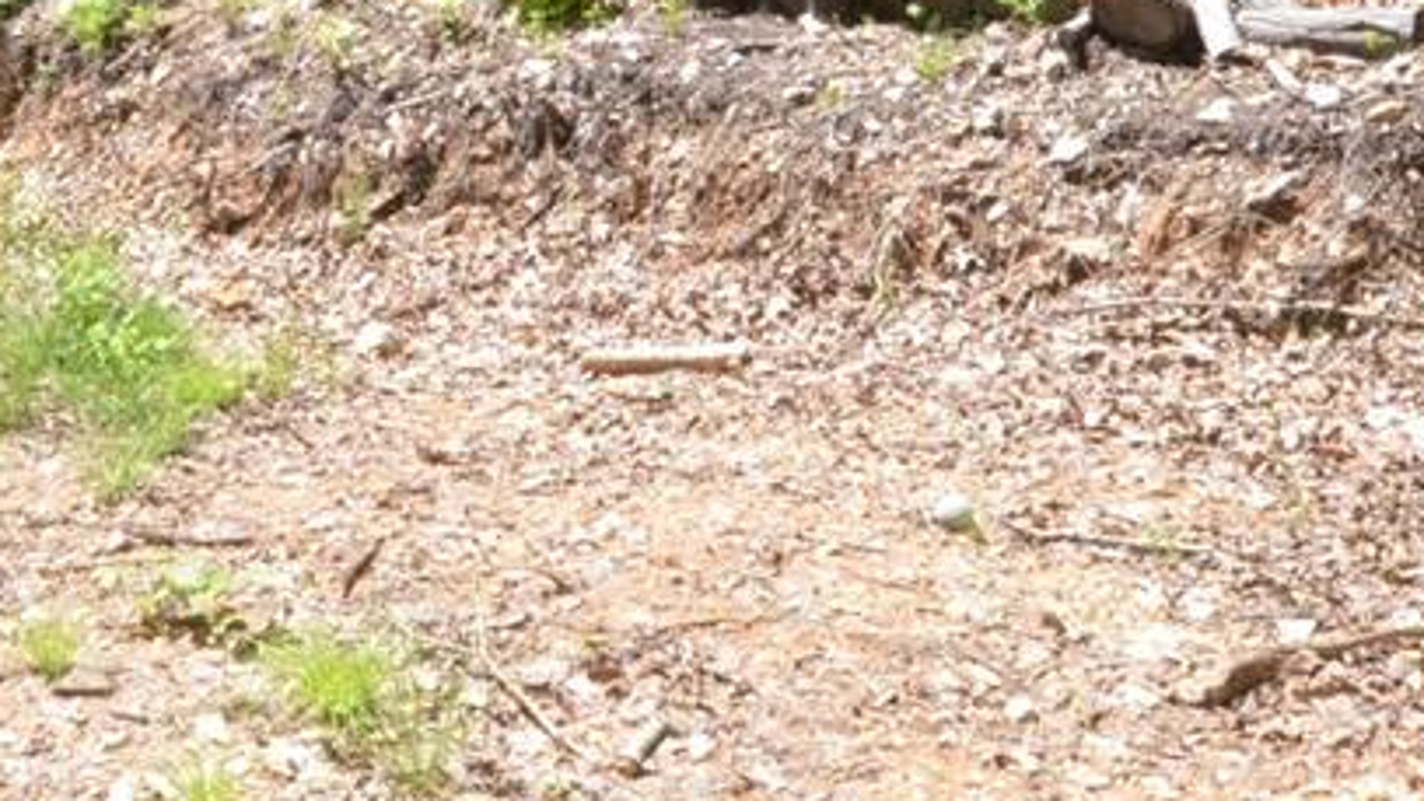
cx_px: 301
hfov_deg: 38.9
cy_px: 73
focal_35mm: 51
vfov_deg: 22.8
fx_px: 1938
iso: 2500
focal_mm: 13
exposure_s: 1/250
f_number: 22
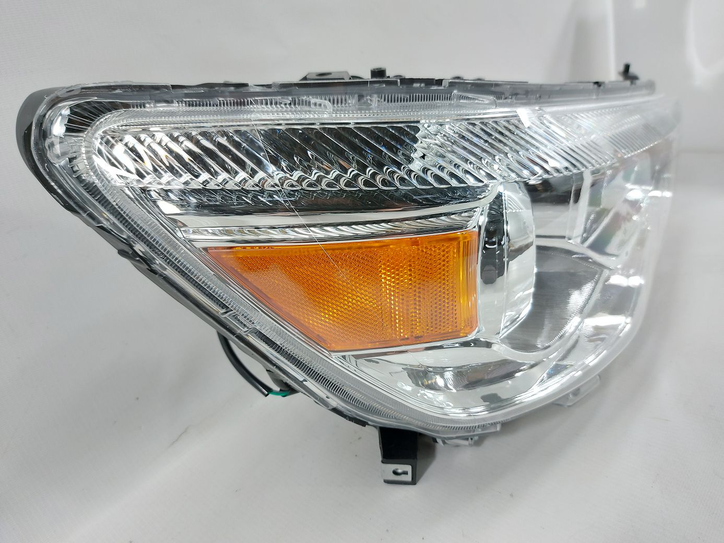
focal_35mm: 24
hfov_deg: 71.6
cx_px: 362
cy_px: 272
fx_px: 502
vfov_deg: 56.8
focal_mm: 5.23
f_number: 1.8
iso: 80
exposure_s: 1/60
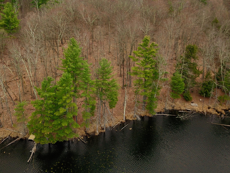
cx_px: 93
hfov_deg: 51.0
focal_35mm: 36
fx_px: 239
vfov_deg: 39.1
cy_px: 54
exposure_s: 1/370
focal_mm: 4.73
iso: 100
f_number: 2.2
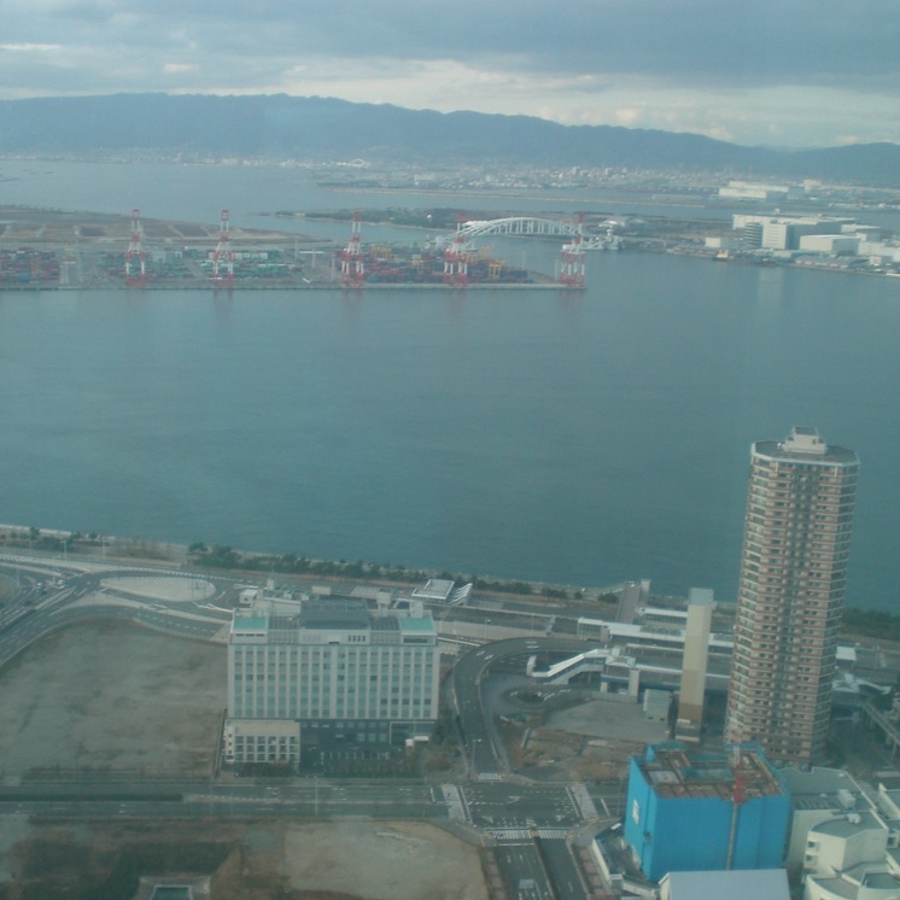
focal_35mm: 45
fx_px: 1324
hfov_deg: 37.5
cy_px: 450
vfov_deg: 37.6
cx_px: 390
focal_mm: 6.3
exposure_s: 1/125
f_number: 3.1
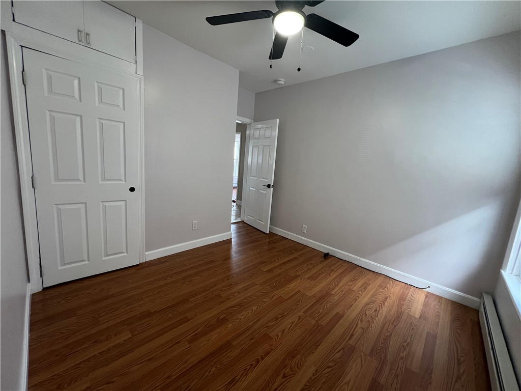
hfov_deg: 106.2
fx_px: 196
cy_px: 196
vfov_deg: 89.9
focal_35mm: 13
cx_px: 260
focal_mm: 1.57
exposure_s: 1/60
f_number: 1.8
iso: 160
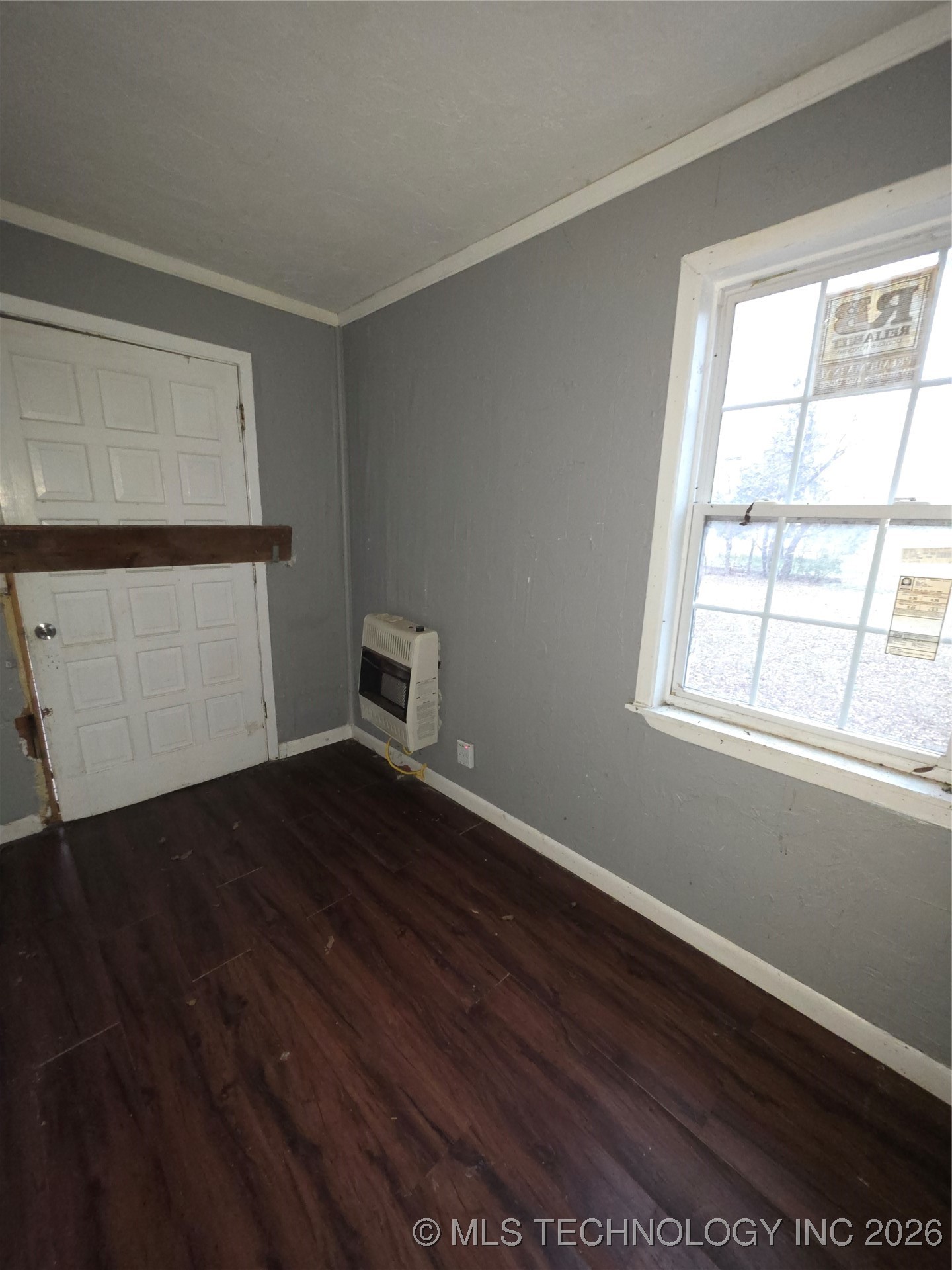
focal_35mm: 13
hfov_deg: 89.9
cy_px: 635
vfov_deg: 106.2
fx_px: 477
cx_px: 476
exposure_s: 1/27.1
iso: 400
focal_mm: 2.2
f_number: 1.9
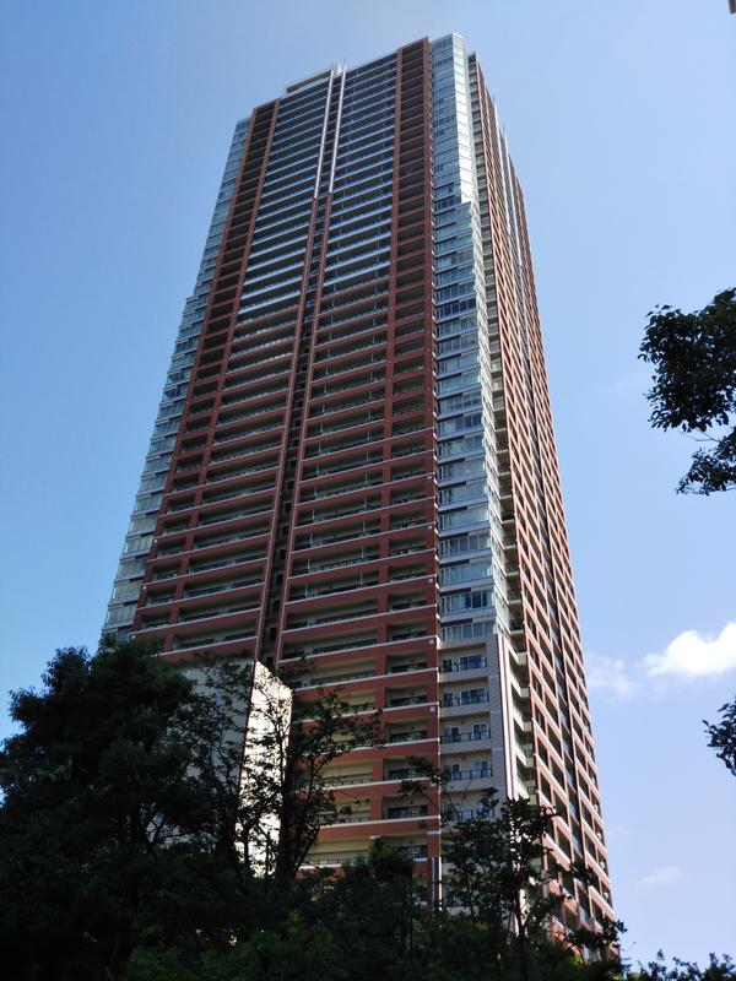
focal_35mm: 30
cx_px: 368
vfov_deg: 60.0
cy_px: 490
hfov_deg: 46.8
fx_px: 850
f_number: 2.2
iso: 20
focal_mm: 4
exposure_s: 1/731
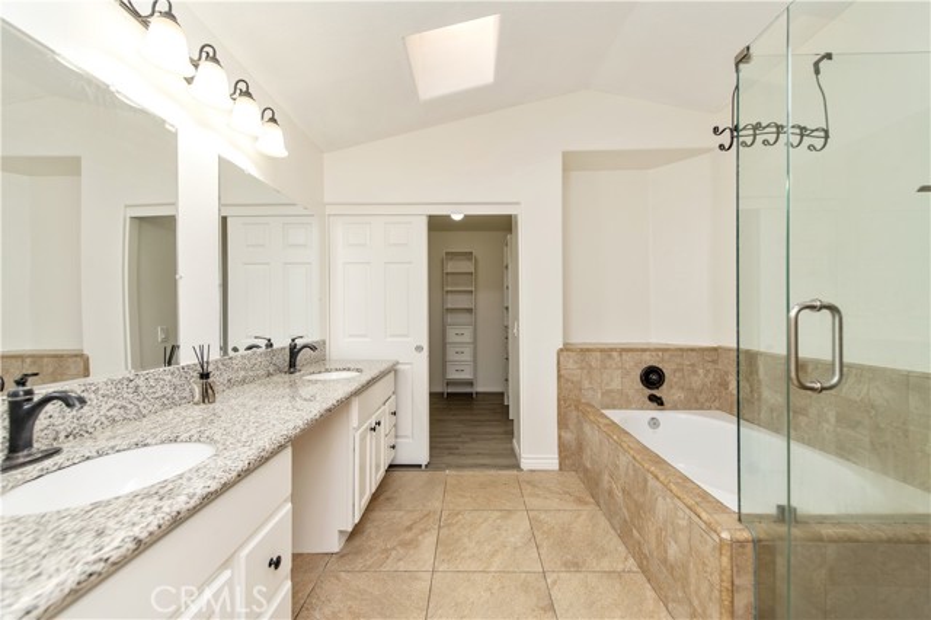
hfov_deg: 104.3
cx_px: 466
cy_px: 310
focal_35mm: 14
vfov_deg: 81.1
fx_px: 362
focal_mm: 14
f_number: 4
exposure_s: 1/60
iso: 220
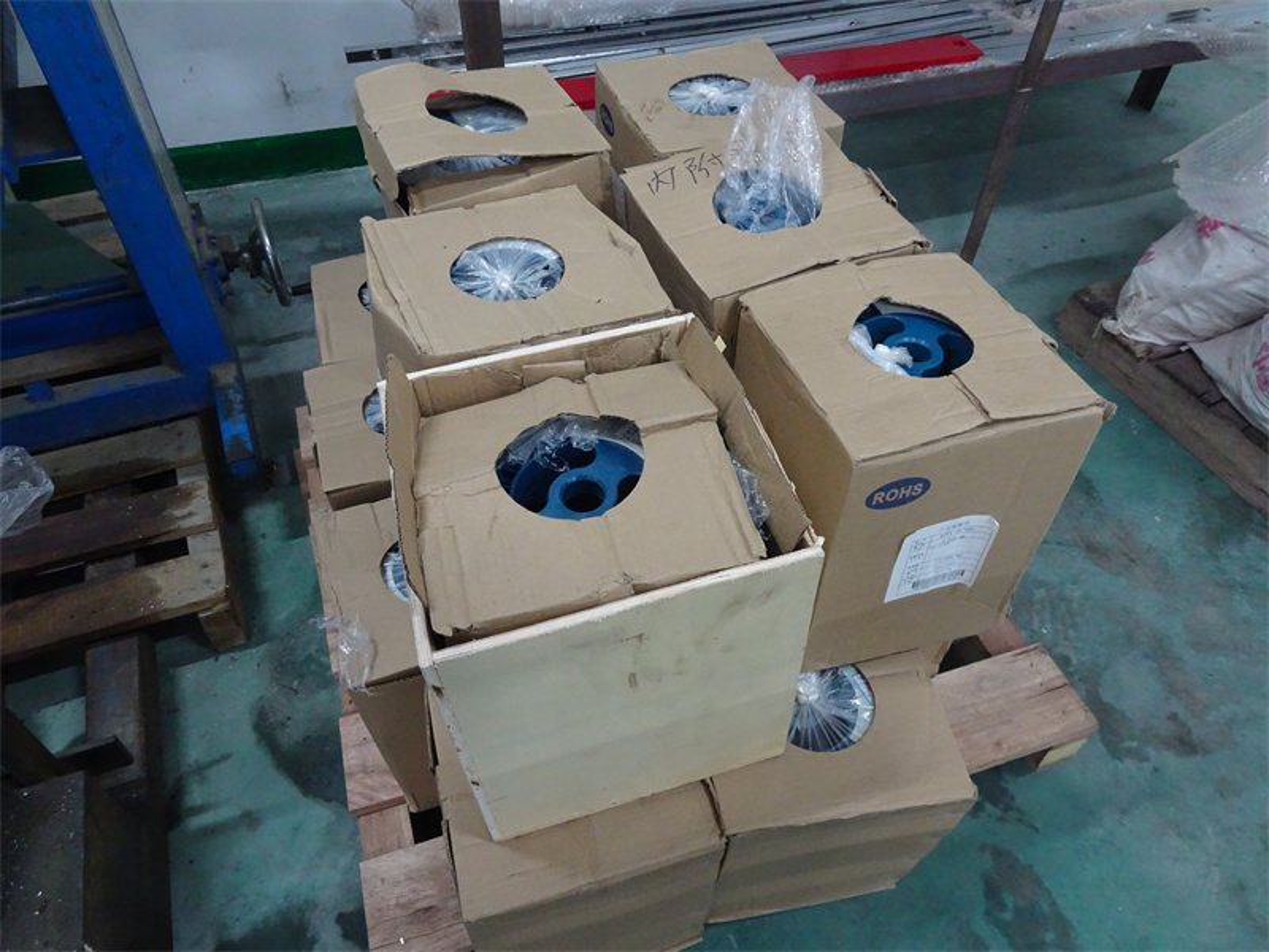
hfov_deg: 71.6
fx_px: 880
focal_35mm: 24
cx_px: 634
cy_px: 476
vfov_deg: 56.8
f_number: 3.5
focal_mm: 4.1
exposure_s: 1/30
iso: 800
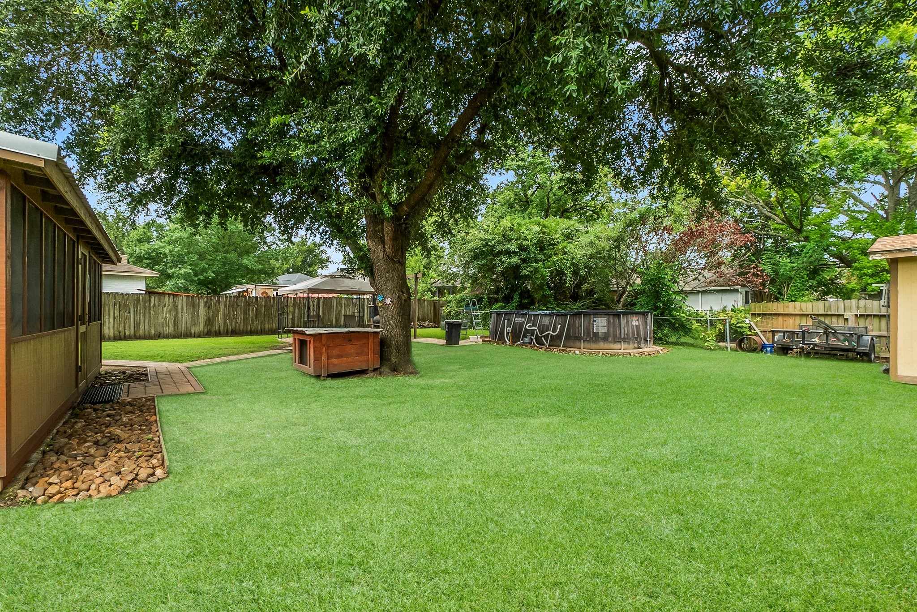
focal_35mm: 15
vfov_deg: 77.4
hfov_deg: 100.4
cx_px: 458
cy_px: 306
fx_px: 382
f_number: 9
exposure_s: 1/200
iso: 2500
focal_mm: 10
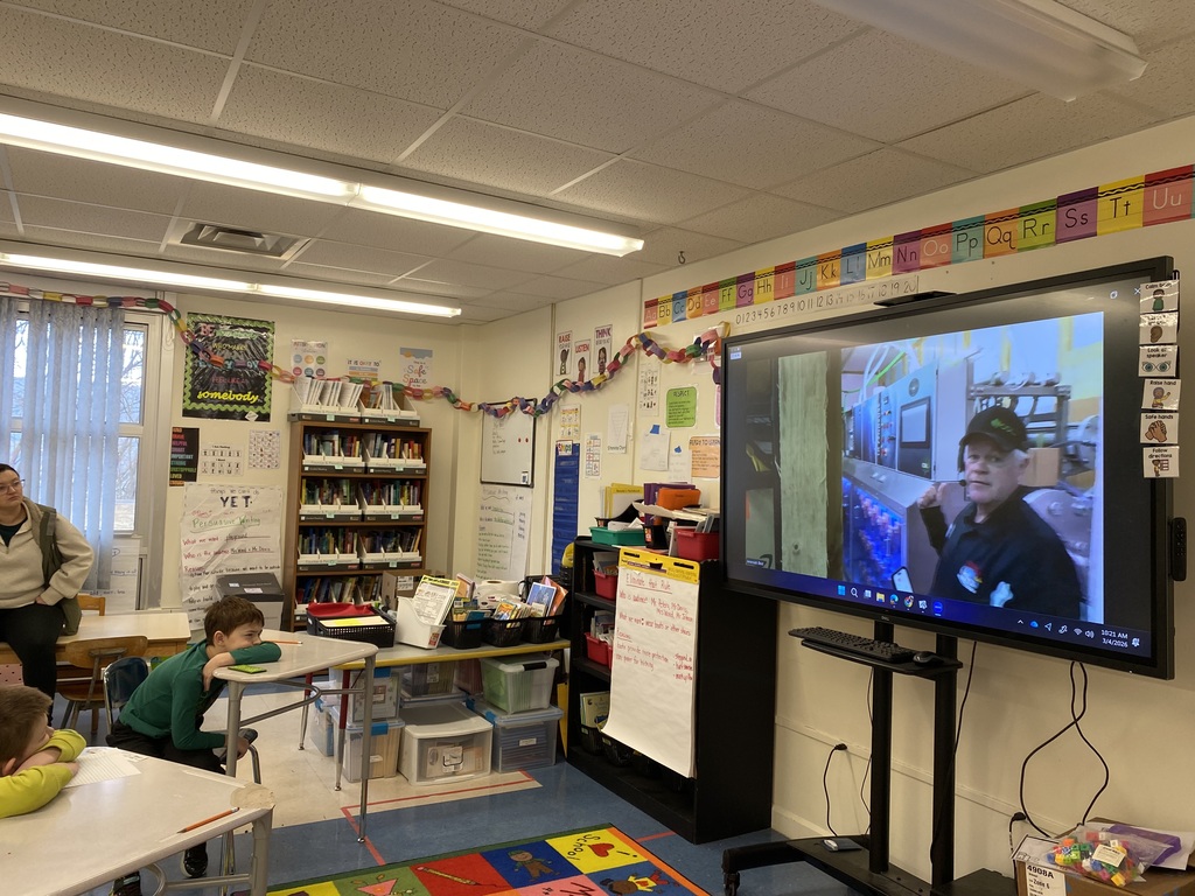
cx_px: 598
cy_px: 448
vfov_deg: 53.1
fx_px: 898
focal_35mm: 26
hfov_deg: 67.3
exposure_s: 1/58
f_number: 1.8
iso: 64
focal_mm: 4.25
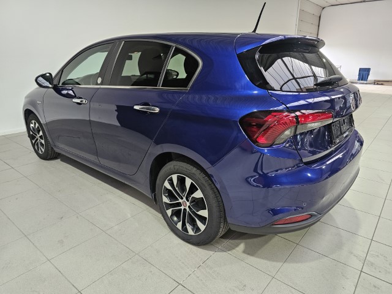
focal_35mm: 23
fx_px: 260
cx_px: 196
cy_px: 147
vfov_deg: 58.9
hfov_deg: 73.9
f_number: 1.7
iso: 200
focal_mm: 6.3
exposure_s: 1/180
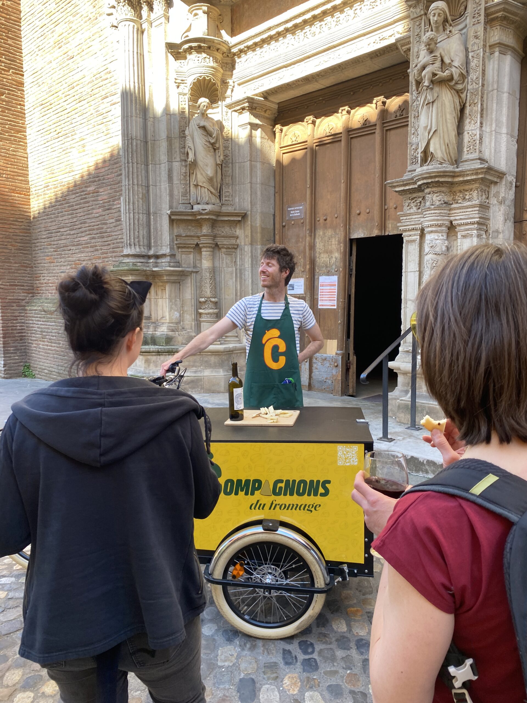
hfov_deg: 53.1
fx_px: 528
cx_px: 264
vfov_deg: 67.3
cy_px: 352
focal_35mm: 26
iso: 32
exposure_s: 1/132
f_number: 1.8
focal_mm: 4.25
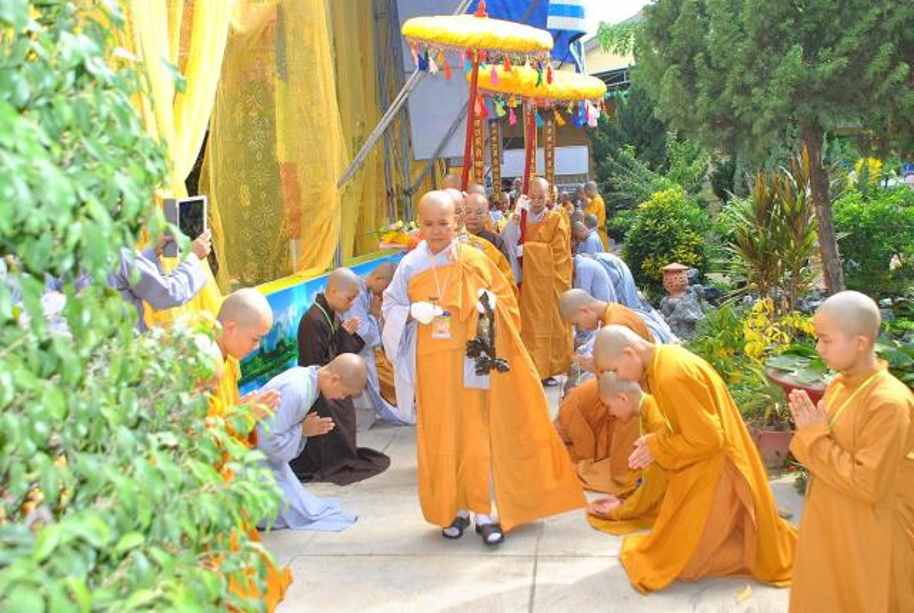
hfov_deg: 53.1
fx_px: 915
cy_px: 306
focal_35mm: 36
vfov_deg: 37.0
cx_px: 457
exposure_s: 1/100
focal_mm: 24
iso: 200
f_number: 4.5
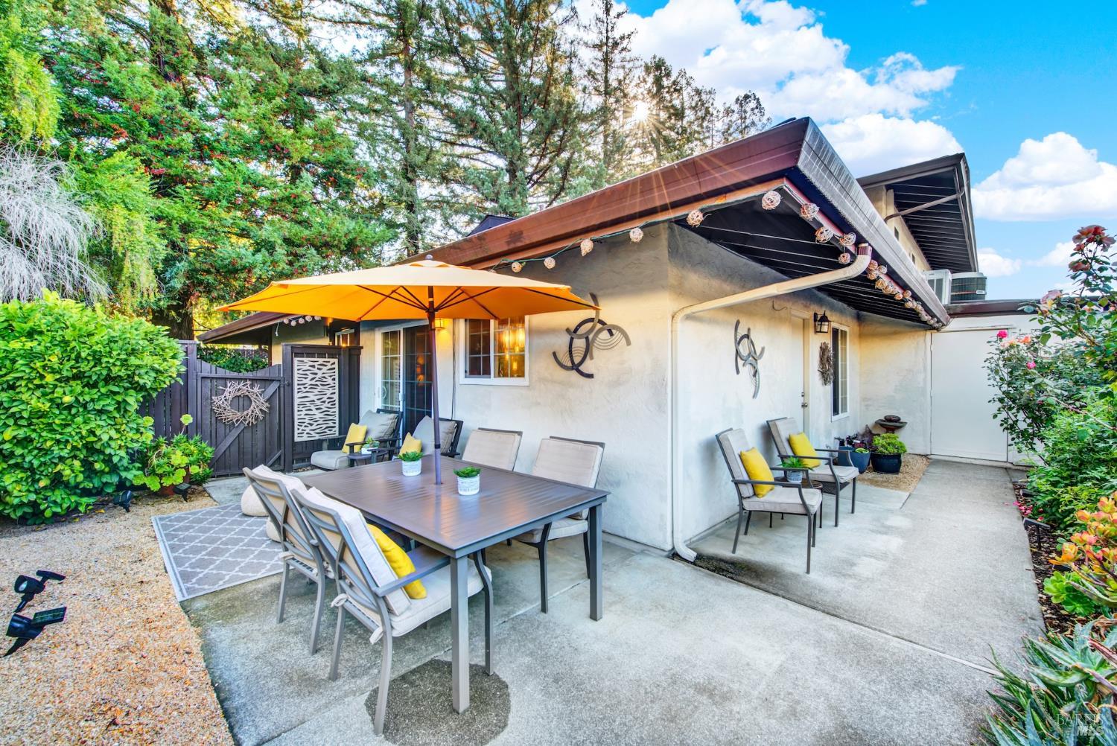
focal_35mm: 14
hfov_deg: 104.2
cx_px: 558
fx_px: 435
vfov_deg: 81.3
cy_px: 373
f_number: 14
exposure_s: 1/8
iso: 100
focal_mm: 14
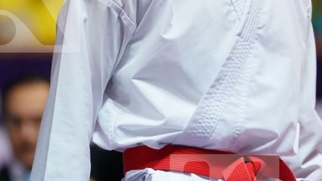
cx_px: 225
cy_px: -1
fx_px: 5867
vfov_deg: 1.8
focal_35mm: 687
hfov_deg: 3.1
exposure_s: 1/1000
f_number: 2.8
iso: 5000
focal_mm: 200
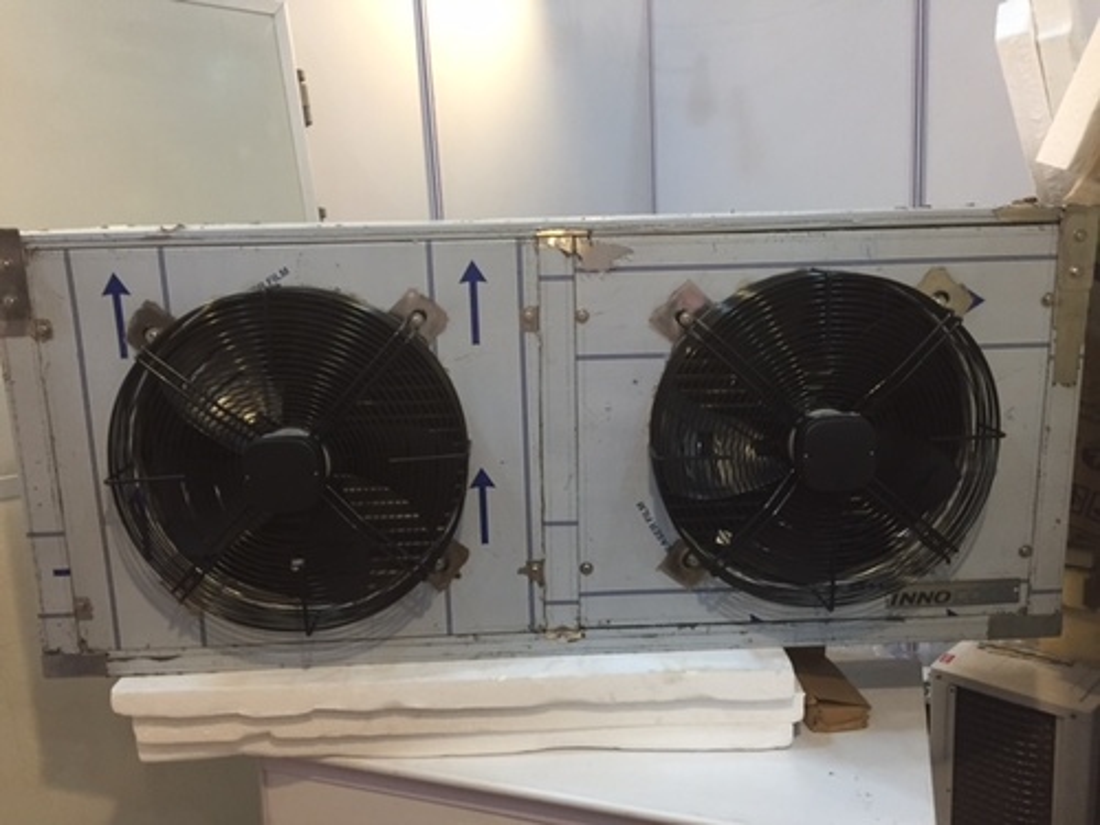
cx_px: 550
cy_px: 412
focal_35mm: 29
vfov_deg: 48.2
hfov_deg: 61.7
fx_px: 922
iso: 160
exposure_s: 1/30
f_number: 2.2
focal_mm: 4.15
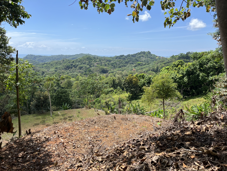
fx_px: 170
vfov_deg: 53.1
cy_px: 86
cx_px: 114
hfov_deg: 67.3
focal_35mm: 26
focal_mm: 5.1
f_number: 1.6
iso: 50
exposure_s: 1/2755
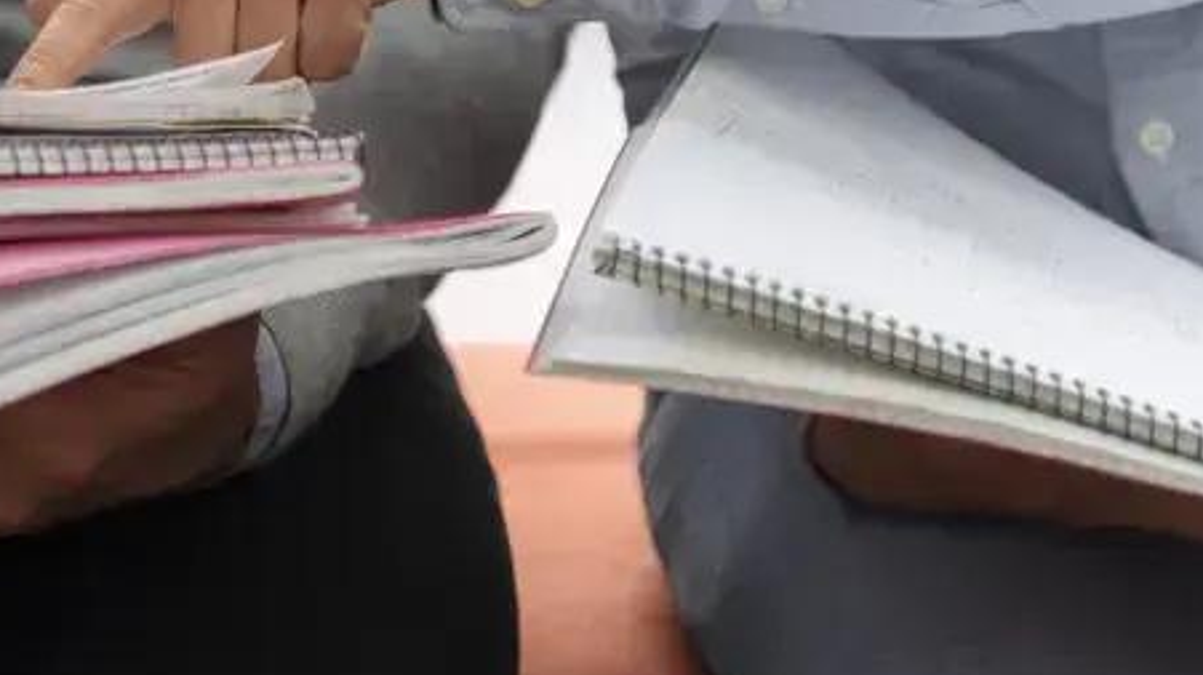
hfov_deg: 14.8
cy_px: -109
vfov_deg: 8.3
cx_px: 340
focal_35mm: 145
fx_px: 4622
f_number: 2.8
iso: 320
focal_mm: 66
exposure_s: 1/160
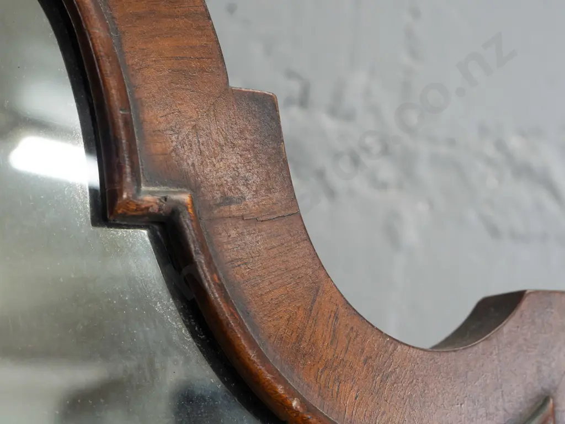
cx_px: 282
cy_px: 212
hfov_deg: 30.3
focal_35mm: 64
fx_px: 1045
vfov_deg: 22.9
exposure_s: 1/200
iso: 3200
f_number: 5.6
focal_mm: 32
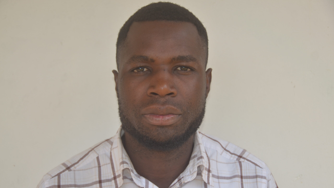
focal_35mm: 87
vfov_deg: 14.0
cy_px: 104
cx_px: 167
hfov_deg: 24.6
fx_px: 766
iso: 100
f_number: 4.8
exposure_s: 1/160
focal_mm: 55
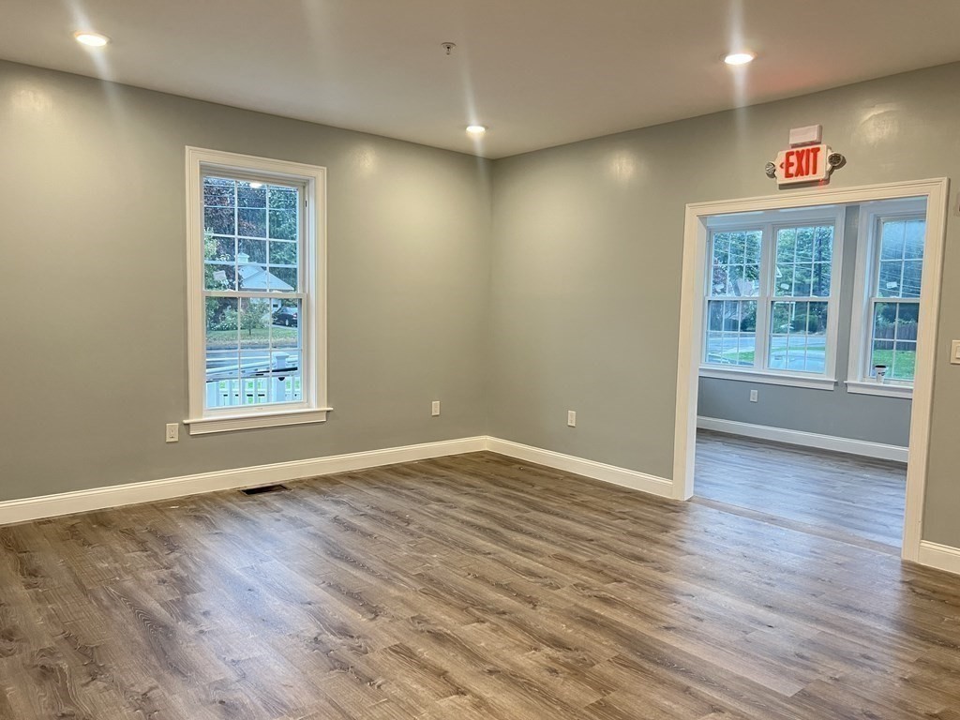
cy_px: 360
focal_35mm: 26
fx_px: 721
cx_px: 480
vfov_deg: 53.1
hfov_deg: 67.3
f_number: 1.5
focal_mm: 5.7
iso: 100
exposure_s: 1/60
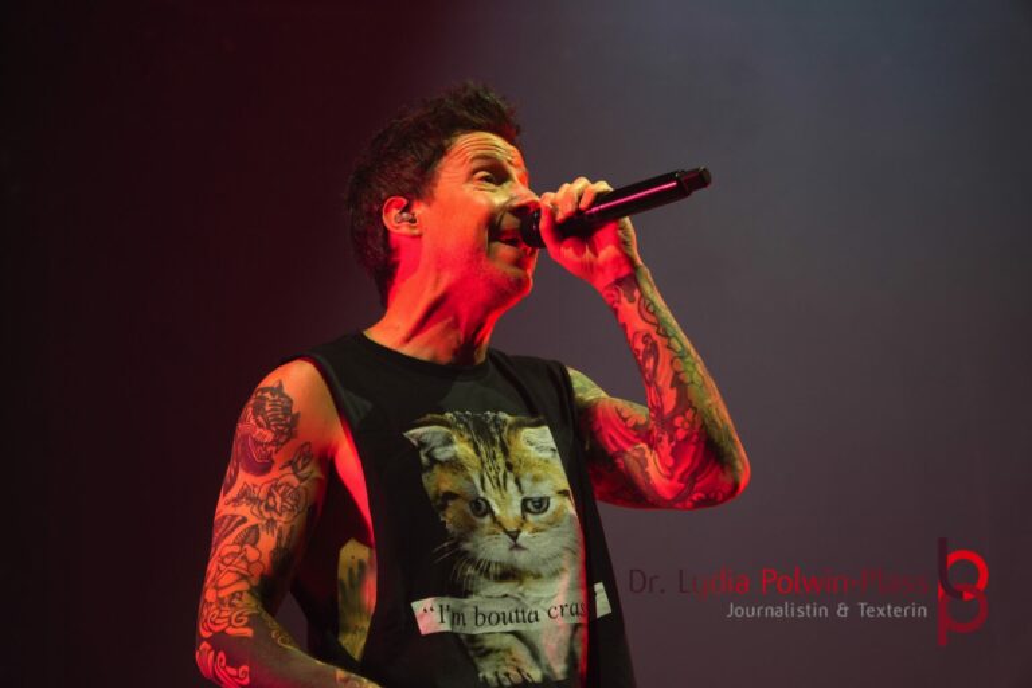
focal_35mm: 120
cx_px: 516
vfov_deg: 11.4
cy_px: 344
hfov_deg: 17.1
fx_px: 3440
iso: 640
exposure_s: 1/160
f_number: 5
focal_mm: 80
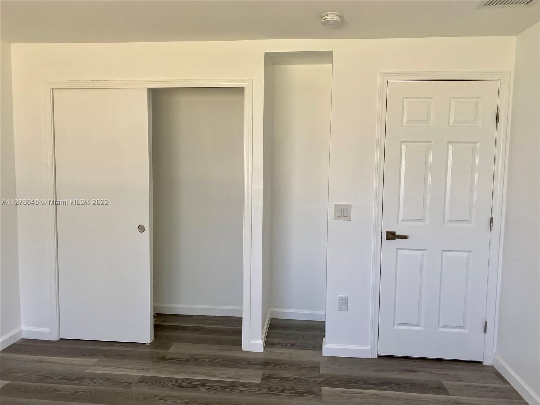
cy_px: 202
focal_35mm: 26
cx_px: 270
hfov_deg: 67.3
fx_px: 406
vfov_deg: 53.1
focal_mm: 4.25
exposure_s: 1/121
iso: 64
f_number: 1.8
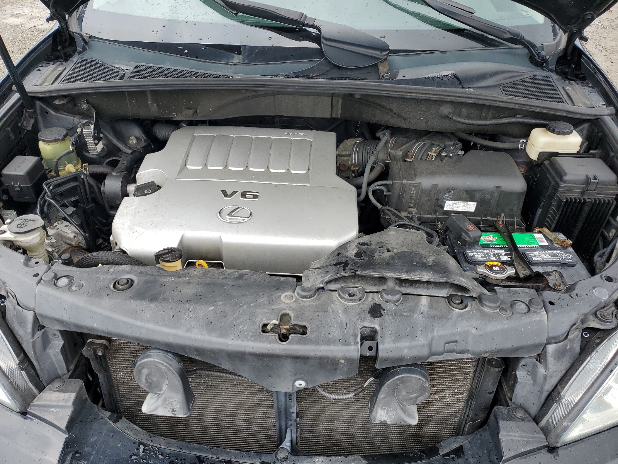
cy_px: 232
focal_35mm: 26
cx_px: 309
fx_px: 464
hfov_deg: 67.3
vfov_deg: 53.1
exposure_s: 1/833
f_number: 1.5
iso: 50
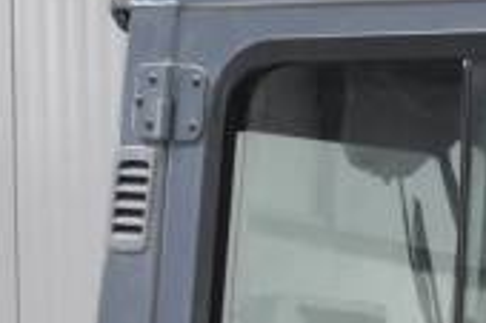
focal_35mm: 265
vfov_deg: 5.1
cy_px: 689
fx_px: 3568
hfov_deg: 7.5
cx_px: 981
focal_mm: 25
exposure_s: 1/20
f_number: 5.6
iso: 1600
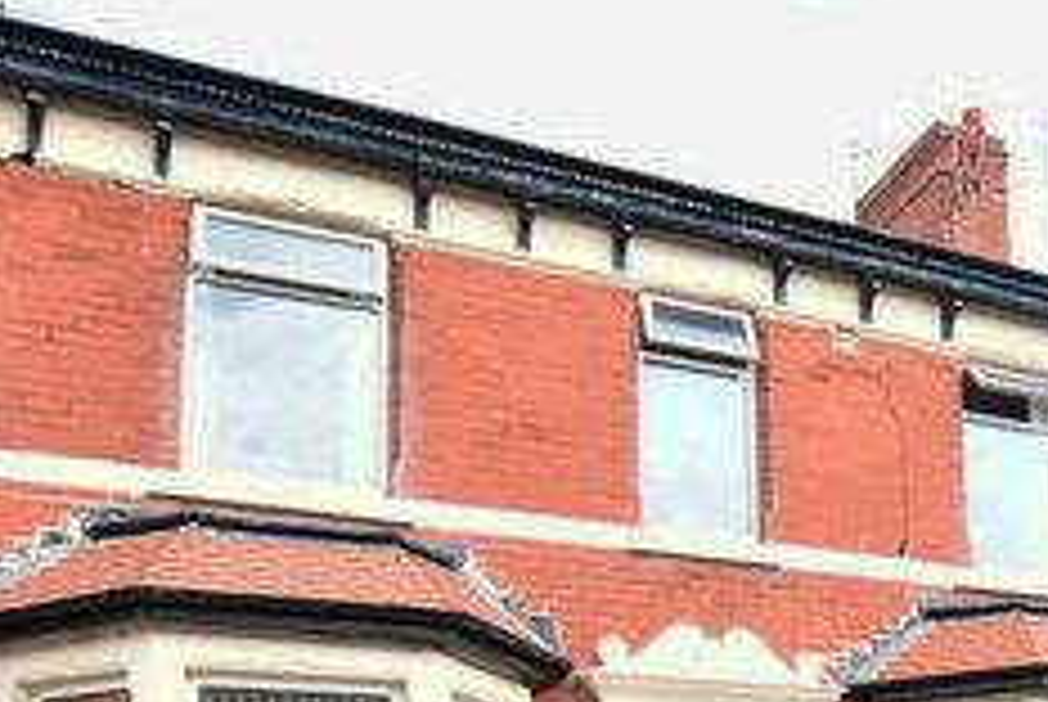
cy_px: 801
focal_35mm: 45
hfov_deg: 41.5
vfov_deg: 27.1
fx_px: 1312
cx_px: 850
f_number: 4
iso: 100
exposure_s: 1/400
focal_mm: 10
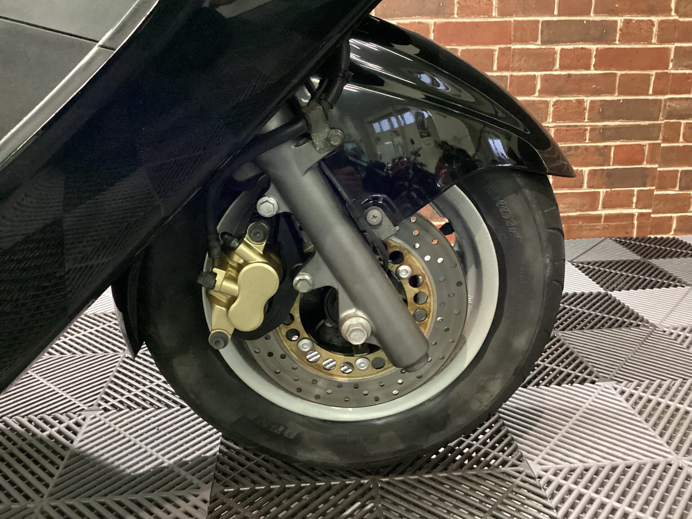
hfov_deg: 58.4
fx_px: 620
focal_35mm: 31
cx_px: 346
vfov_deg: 45.4
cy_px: 260
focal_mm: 3.3
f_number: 2.4
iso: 640
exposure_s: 1/30
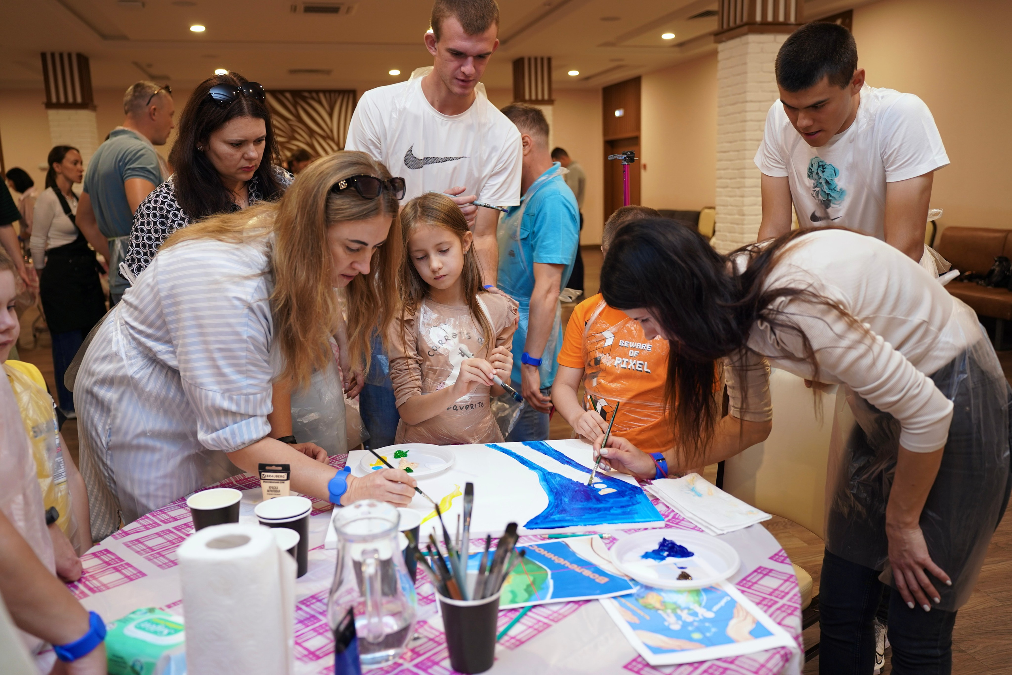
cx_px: 506
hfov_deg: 63.7
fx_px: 815
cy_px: 338
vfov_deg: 45.0
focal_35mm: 29
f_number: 2.8
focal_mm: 29
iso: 400
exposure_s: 1/60
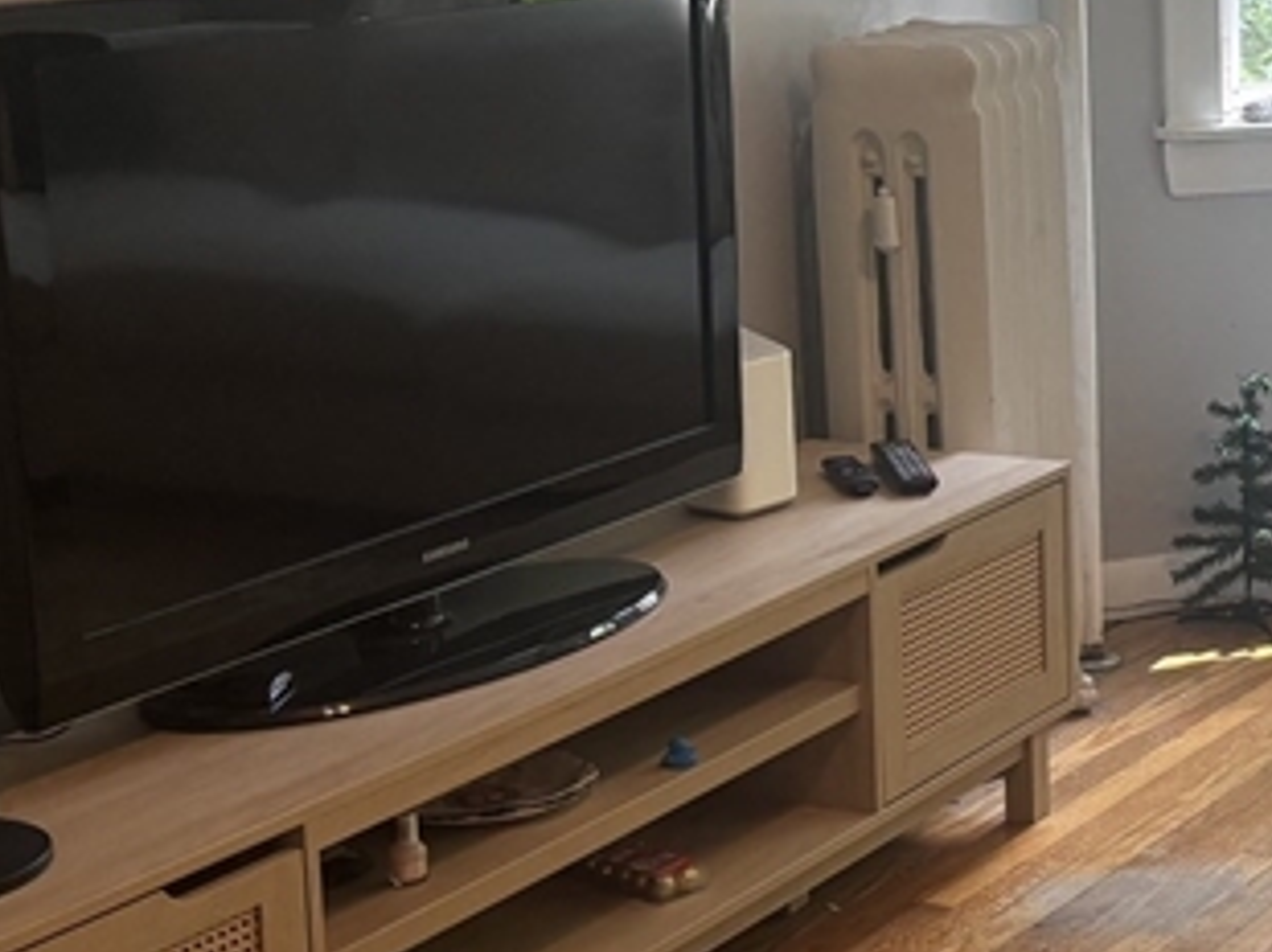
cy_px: 398
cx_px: 1929
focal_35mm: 86
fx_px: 3158
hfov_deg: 19.7
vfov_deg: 17.1
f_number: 1.6
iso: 80
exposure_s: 1/120
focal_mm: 5.96
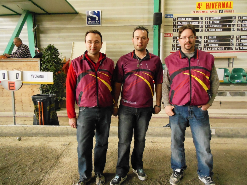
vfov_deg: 54.9
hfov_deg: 69.4
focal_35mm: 25
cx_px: 124
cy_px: 92
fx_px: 178
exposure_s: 1/250
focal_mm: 4.5
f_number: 3.2
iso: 1600
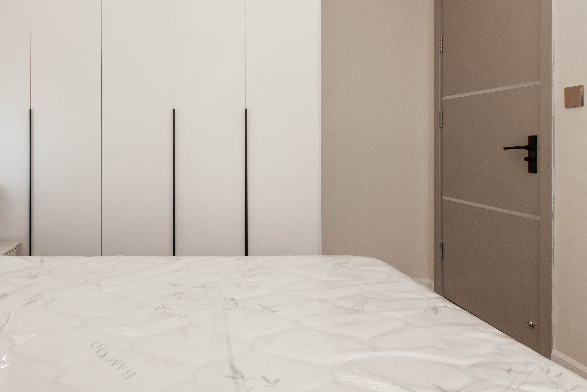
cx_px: 175
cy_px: 146
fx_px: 440
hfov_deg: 64.8
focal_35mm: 27
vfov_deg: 47.5
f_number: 8
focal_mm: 14
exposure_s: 1/13
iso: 100
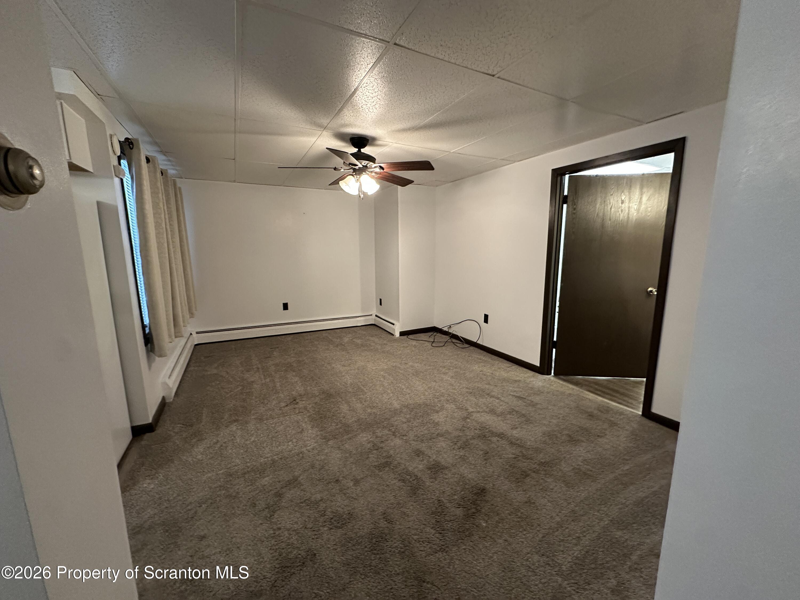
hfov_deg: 102.1
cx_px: 400
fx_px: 324
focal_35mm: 14
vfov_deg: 85.7
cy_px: 300
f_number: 2.2
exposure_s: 1/60
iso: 640
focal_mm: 2.22
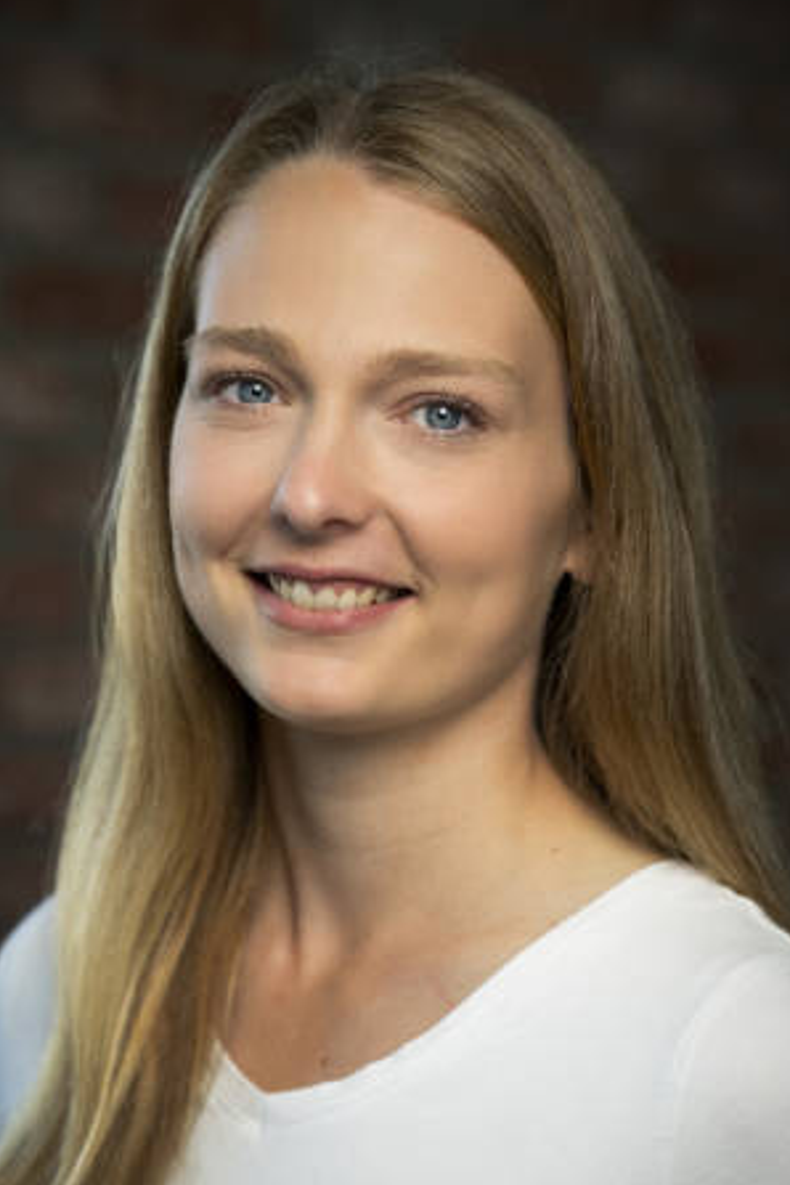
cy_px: 642
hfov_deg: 14.4
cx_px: 372
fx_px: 3127
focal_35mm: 95
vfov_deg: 21.5
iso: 400
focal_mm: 85
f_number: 3.5
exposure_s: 1/160
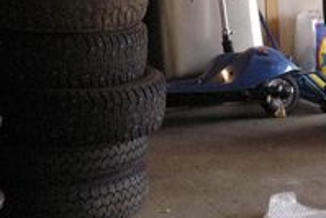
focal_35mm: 106
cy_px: -23
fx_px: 961
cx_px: 259
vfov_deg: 12.7
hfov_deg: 19.1
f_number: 5.6
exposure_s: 1/125
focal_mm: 22
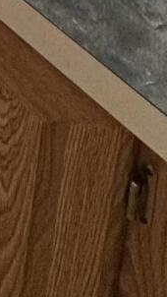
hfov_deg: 9.5
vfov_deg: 12.1
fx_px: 795
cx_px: -330
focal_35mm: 101
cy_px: -552
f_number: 2.2
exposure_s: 1/120
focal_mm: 2.22
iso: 250
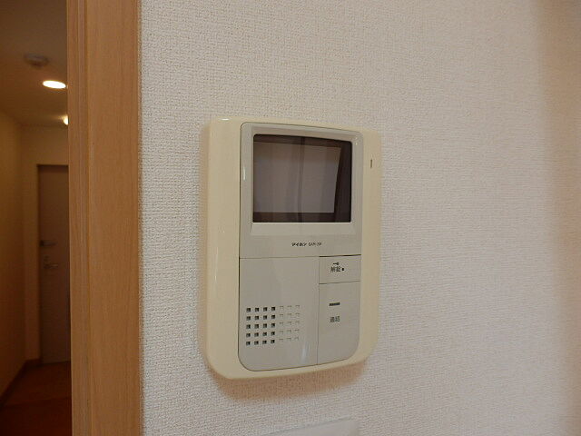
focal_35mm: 24
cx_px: 290
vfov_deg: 56.8
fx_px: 403
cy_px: 218
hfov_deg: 71.6
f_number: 3
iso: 80
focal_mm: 4.2
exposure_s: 1/30
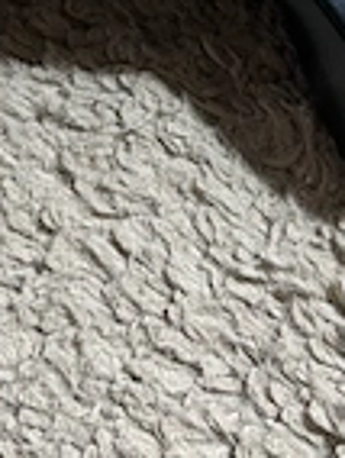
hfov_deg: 20.1
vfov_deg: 23.9
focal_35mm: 73
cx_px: 103
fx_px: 967
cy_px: -110
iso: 160
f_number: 1.5
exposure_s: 1/50
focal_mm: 5.7
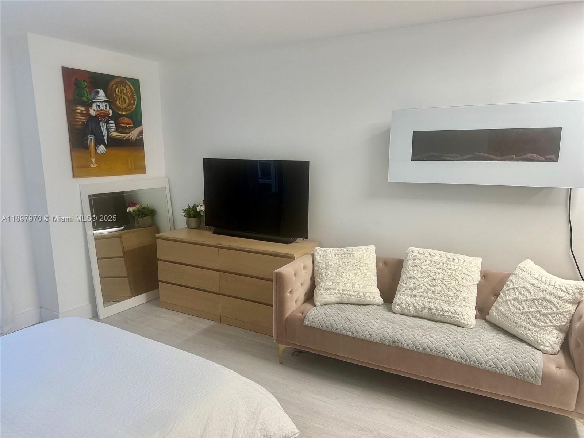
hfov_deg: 71.6
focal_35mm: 24
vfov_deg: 56.8
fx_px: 405
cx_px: 292
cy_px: 219
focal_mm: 6.76
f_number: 1.78
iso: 200
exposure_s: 1/120
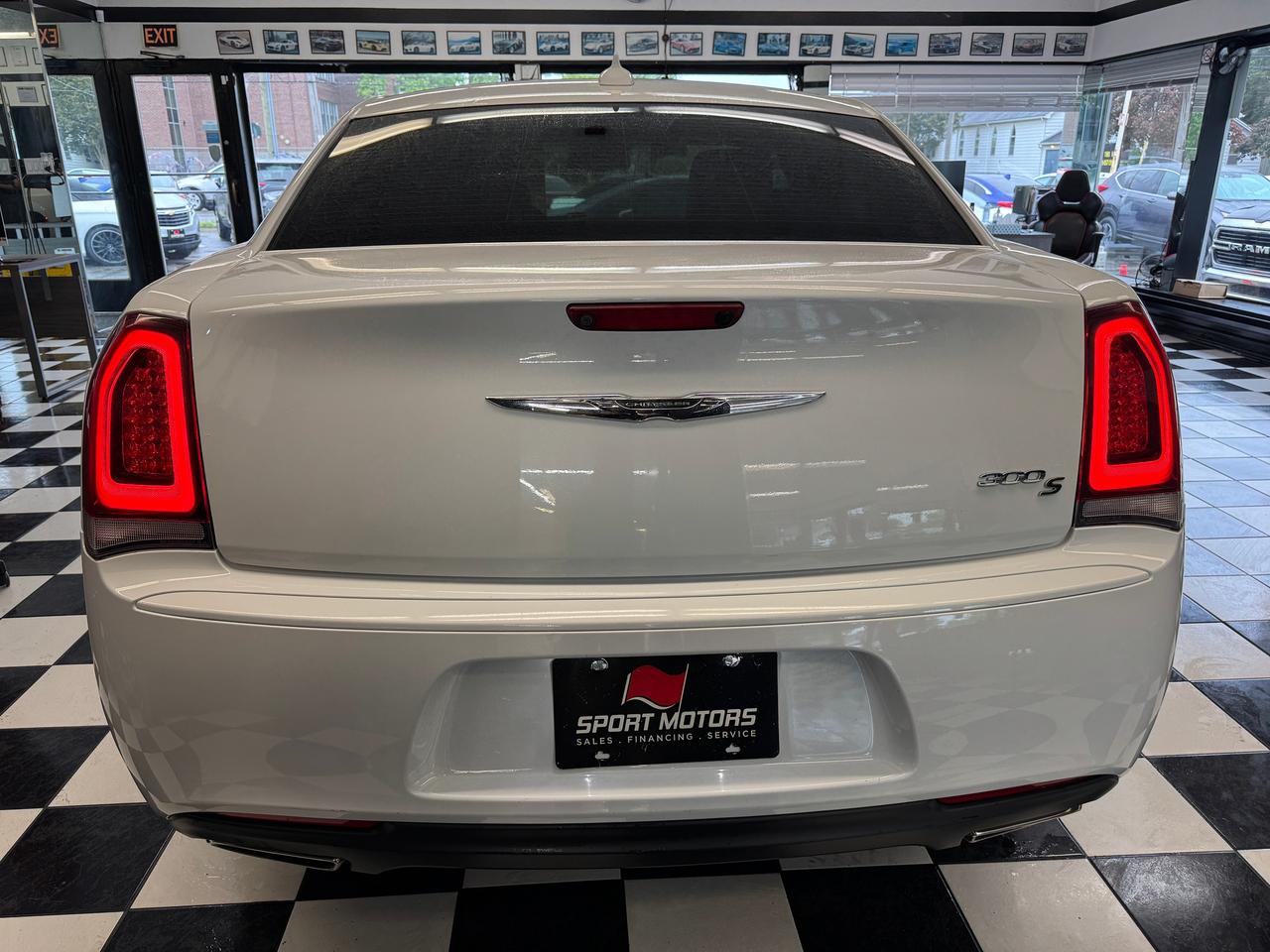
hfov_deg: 71.6
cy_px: 476
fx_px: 881
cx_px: 635
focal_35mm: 24
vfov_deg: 56.8
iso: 64
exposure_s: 1/120
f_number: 1.78
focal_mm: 6.76
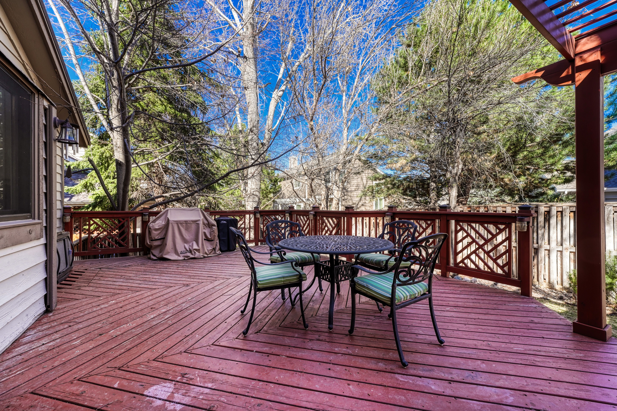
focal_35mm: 14
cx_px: 308
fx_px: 240
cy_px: 206
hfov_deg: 104.3
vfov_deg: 81.2
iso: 400
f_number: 8
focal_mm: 14
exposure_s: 1/40
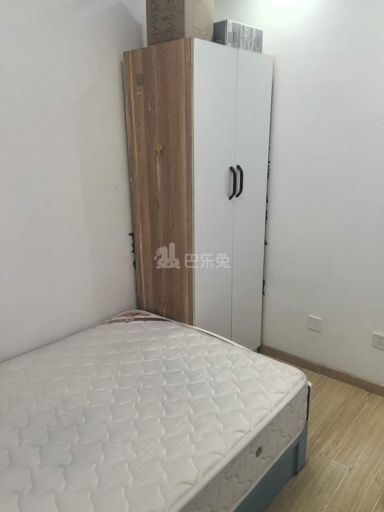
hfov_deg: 51.3
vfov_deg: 65.3
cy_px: 256
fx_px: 399
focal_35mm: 27
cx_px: 192
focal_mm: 5.75
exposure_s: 1/100
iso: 160
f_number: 2
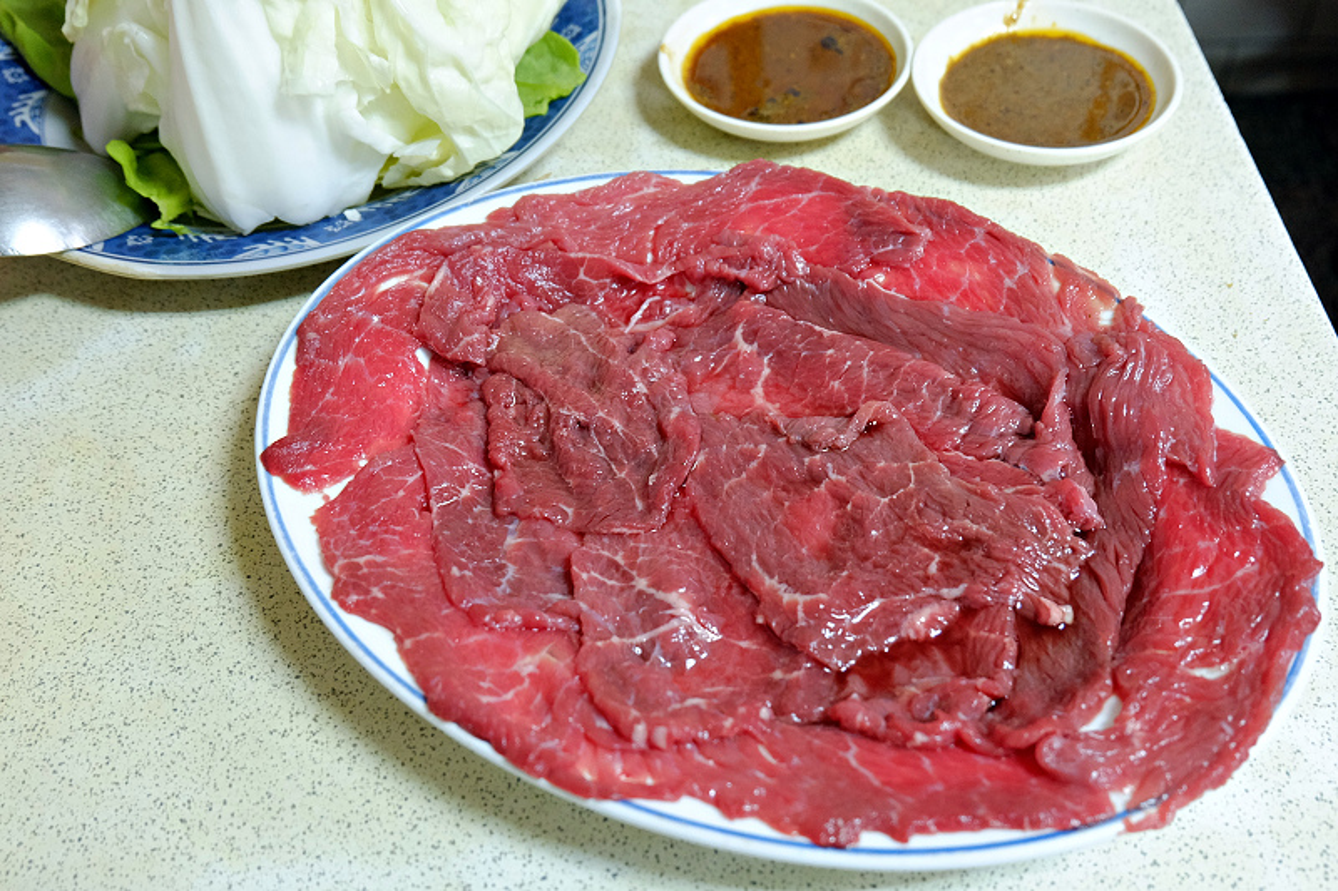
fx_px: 1226
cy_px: 446
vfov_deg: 40.0
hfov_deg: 57.2
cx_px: 669
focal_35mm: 33
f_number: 5
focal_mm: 22.2
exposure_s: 1/8.5
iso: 1600
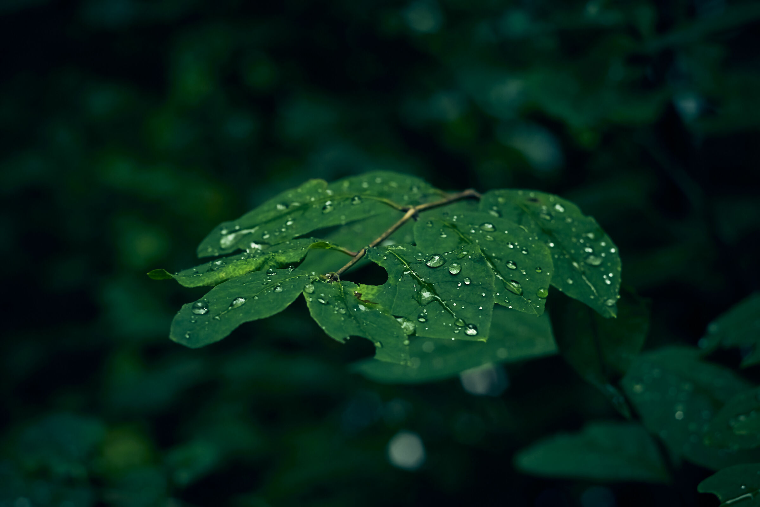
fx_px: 1837
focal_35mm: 87
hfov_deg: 23.4
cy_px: 254
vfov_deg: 15.7
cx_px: 380
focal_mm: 58
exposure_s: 1/80
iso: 1250
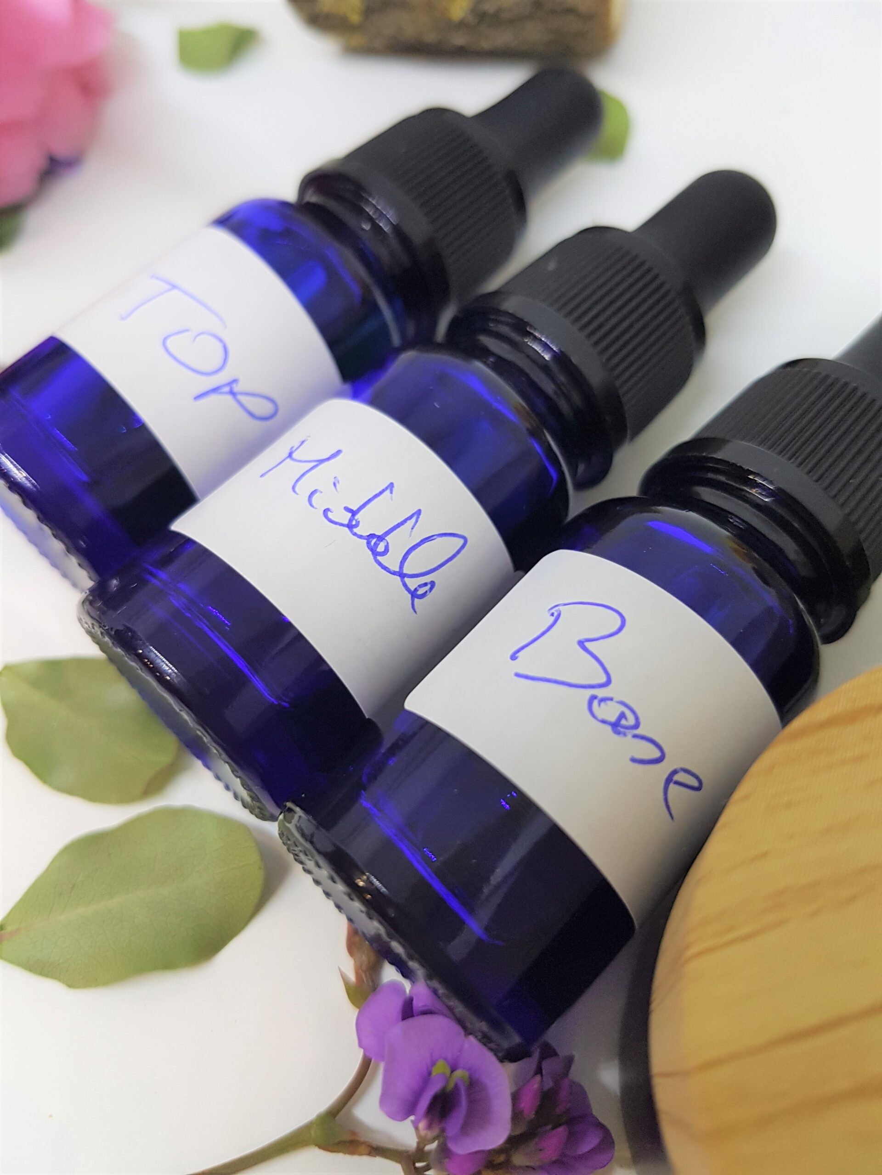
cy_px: 588
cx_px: 441
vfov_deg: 67.3
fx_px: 883
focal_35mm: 26
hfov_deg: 53.1
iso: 100
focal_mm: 4.2
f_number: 1.7
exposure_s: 1/50
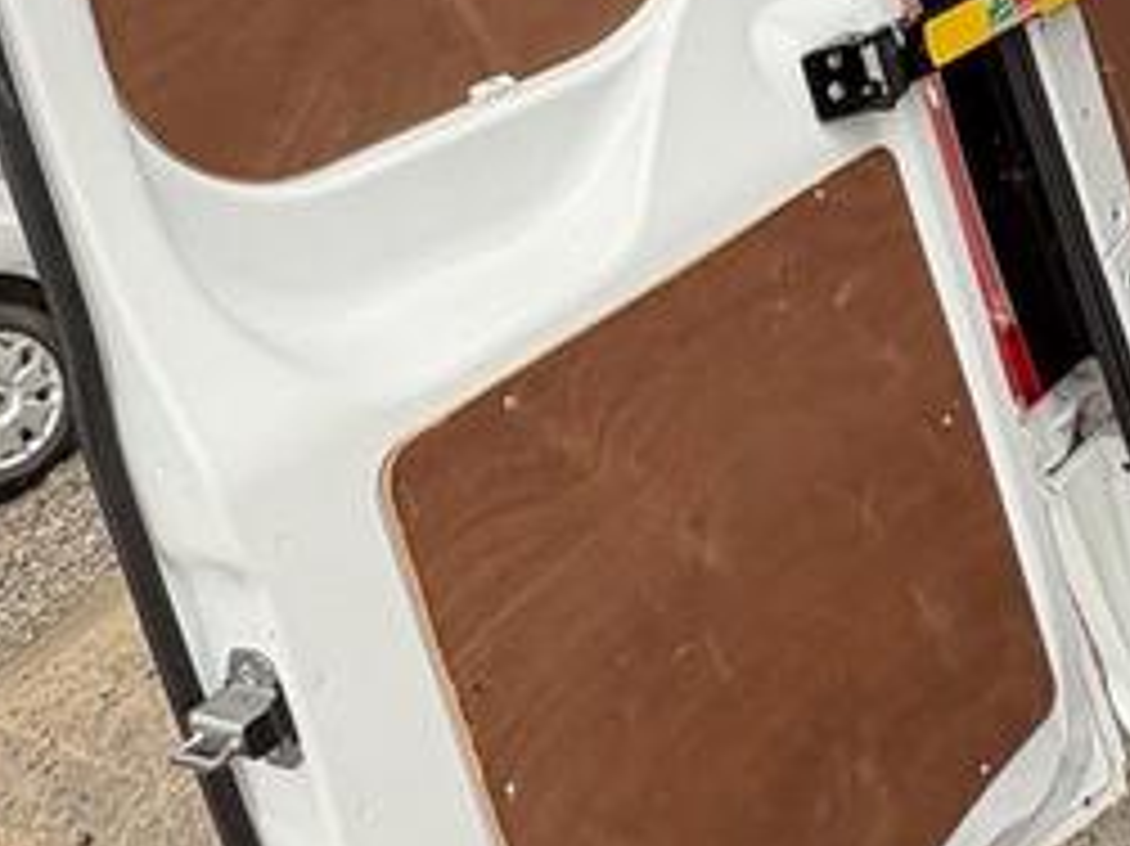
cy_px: 0
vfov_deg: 27.4
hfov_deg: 38.1
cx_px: 671
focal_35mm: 50
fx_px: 1631
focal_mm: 2.22
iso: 40
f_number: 2.2
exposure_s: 1/99
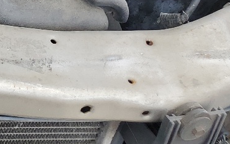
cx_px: -250
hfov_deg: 14.3
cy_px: -111
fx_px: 740
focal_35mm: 118
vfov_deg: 10.5
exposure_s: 1/500
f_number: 1.5
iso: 50
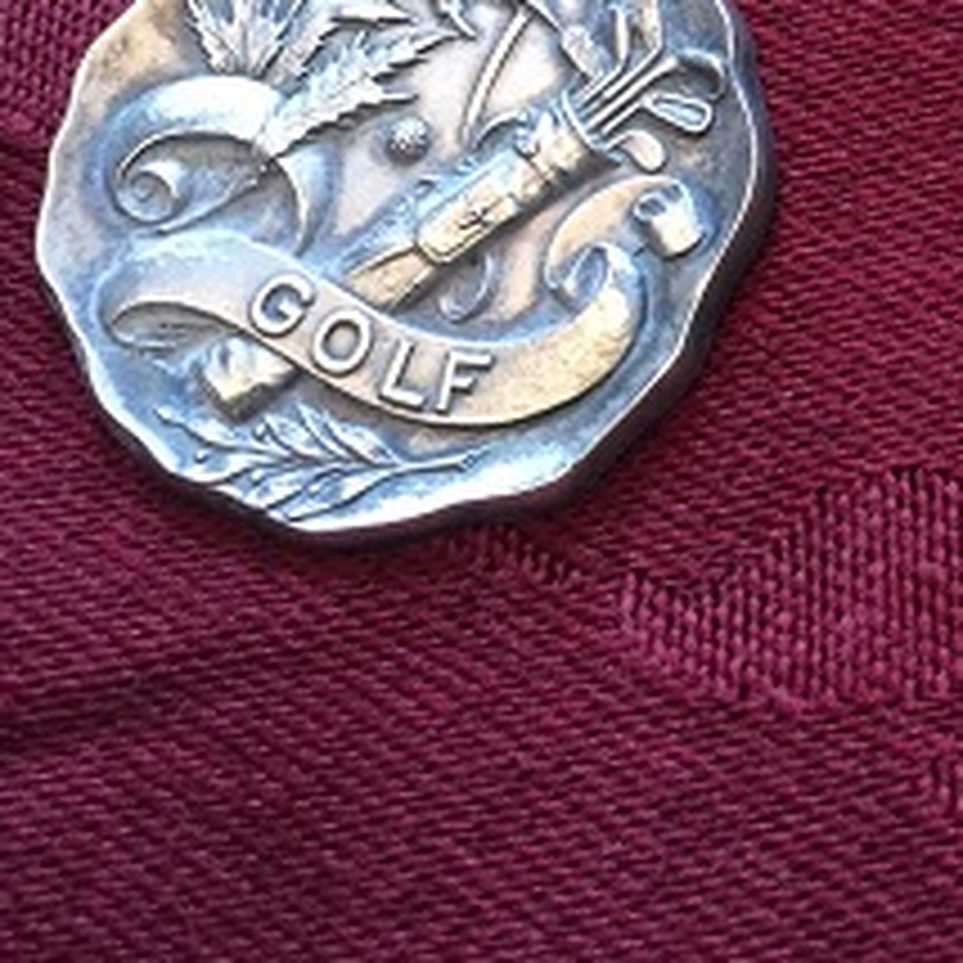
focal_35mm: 72
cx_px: 958
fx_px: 2266
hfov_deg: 23.0
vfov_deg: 23.2
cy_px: 54
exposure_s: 1/30
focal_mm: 4.15
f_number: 2.2
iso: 160
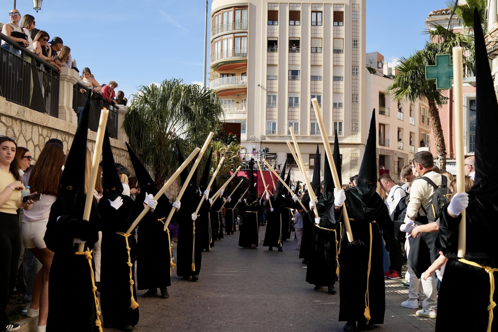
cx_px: 257
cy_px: 192
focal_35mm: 43
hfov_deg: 45.4
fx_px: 595
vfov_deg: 31.1
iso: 125
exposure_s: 1/1000
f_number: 4
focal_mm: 35
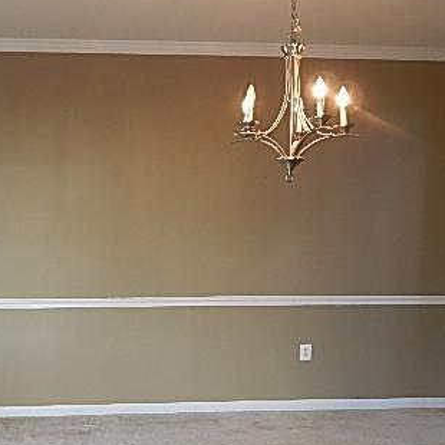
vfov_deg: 39.7
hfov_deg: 38.9
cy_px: 280
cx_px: 106
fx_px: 611
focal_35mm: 42
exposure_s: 1/30
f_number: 3
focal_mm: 4
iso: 160
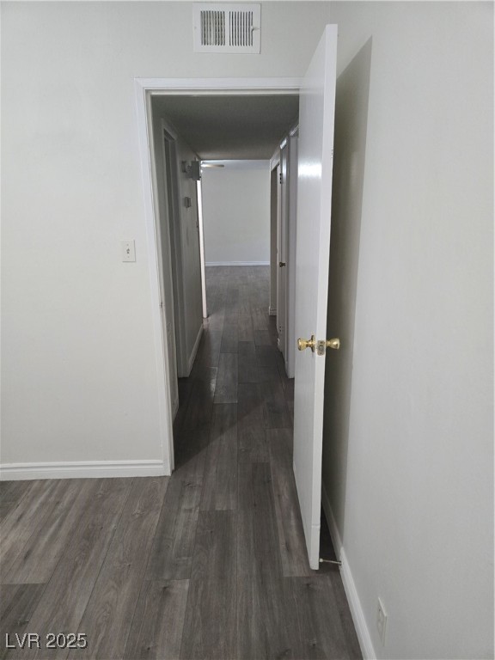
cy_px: 330
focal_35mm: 23
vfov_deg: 73.9
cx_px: 248
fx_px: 439
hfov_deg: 58.9
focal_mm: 5.4
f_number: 1.8
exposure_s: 1/120
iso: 1000
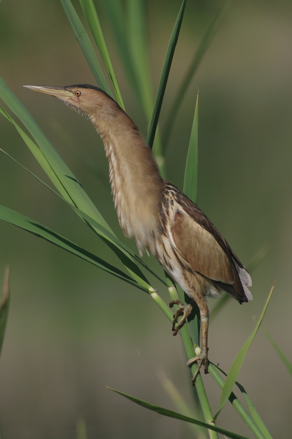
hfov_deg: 2.3
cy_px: 220
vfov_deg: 3.4
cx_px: 146
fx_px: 7312
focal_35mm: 600
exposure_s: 1/1600
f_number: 8
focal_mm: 400
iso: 320
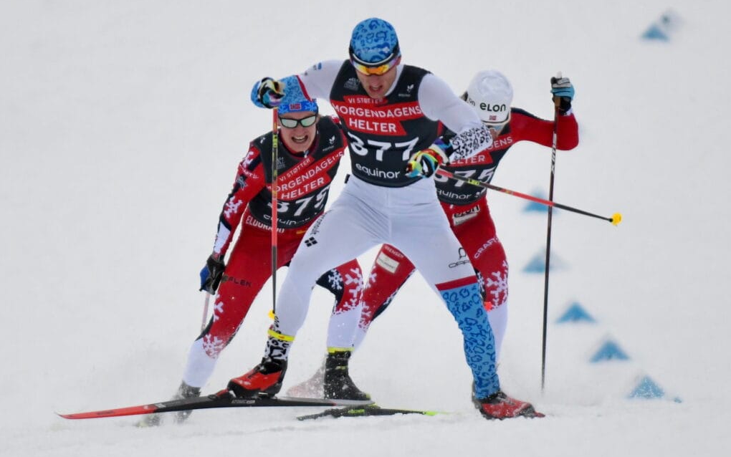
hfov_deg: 6.8
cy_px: 218
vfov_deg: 4.3
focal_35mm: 307
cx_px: 366
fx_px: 6117
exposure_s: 1/2500
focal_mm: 200
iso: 2500
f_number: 2.8
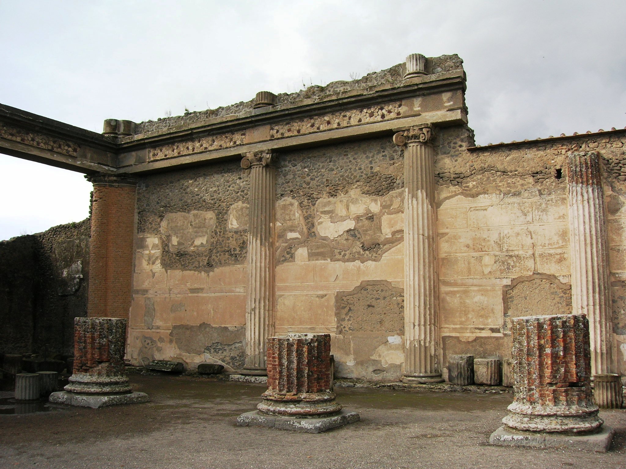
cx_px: 313
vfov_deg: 41.8
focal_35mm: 34
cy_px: 234
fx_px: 615
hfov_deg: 54.0
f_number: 4.9
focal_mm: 5.7
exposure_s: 1/112
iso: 50
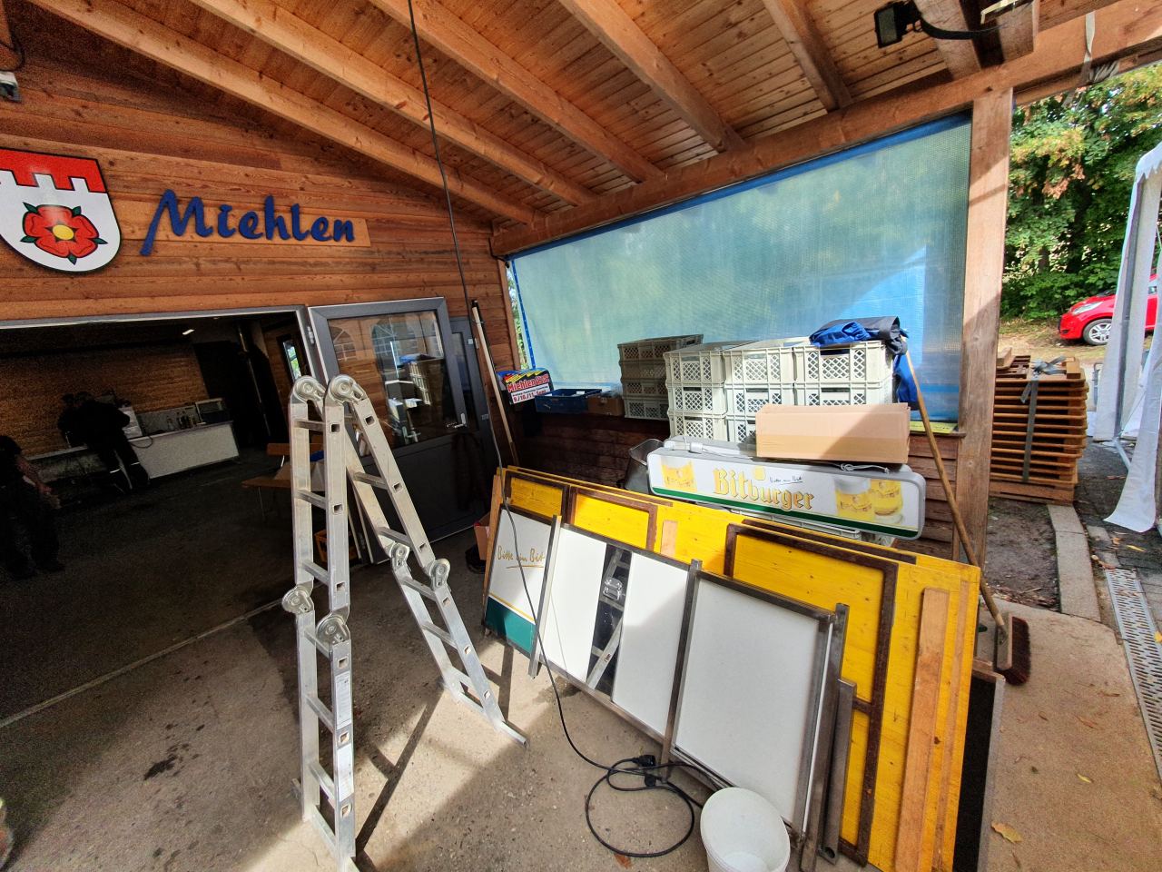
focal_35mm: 13
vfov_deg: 89.9
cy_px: 436
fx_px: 436
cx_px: 581
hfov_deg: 106.2
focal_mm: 1.8
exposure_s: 1/172
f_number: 2.2
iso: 50
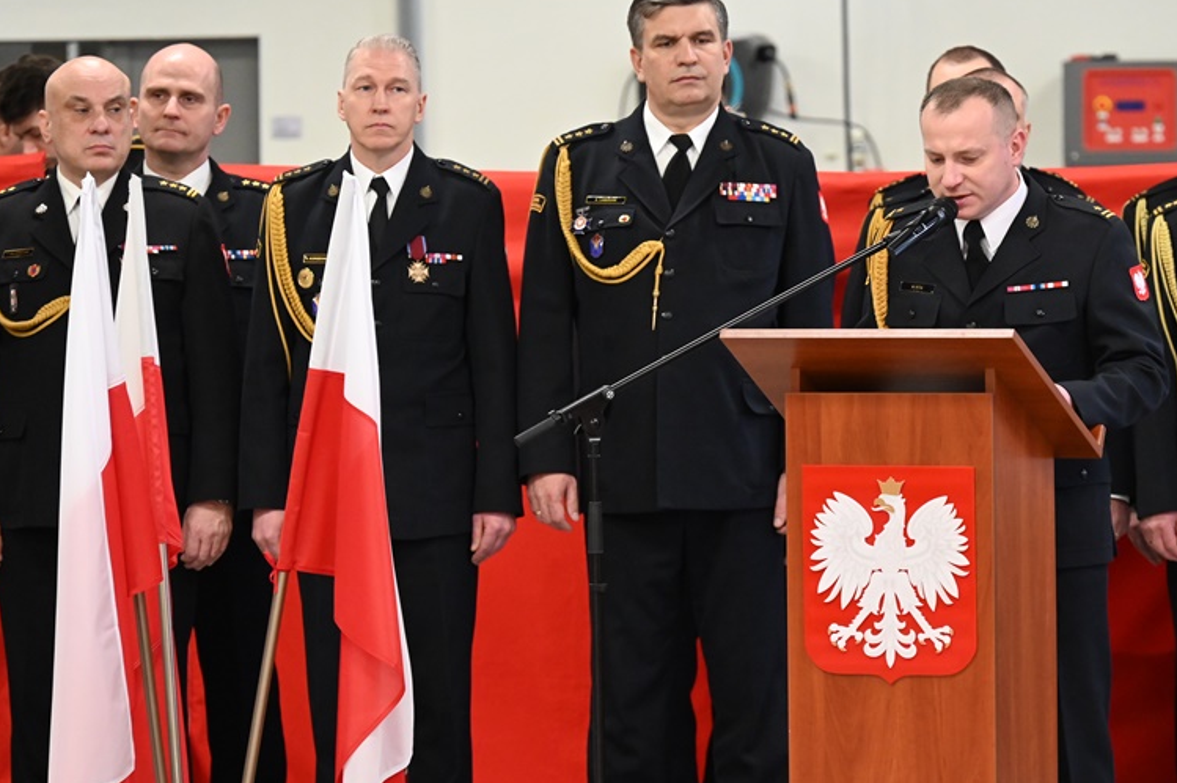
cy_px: 430
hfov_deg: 7.7
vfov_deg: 5.1
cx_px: 746
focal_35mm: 267
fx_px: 8722
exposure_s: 1/125
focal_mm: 200
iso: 5600
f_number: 6.3
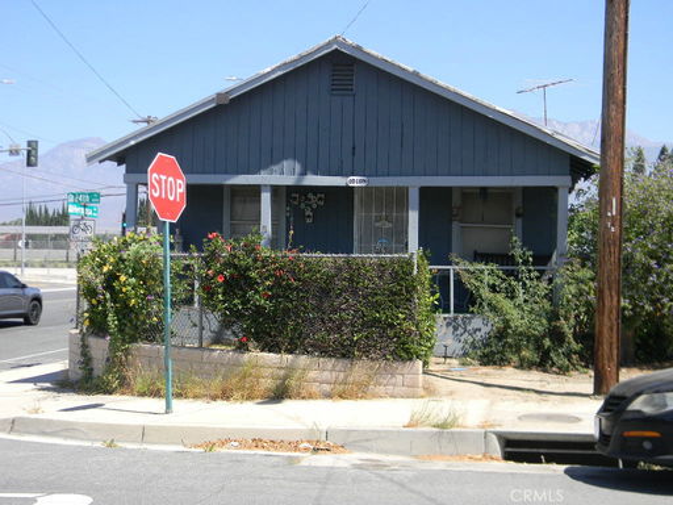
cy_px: 252
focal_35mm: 47
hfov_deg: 40.4
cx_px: 336
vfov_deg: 30.9
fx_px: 914
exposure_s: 1/381
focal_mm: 8.6
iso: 80
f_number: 3.9
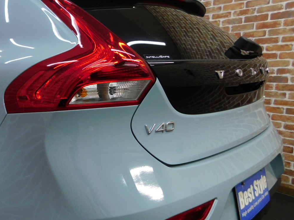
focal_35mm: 37
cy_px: 130
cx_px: 59
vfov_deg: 38.5
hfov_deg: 47.4
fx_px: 314
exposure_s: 1/30
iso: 160
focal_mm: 4
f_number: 3
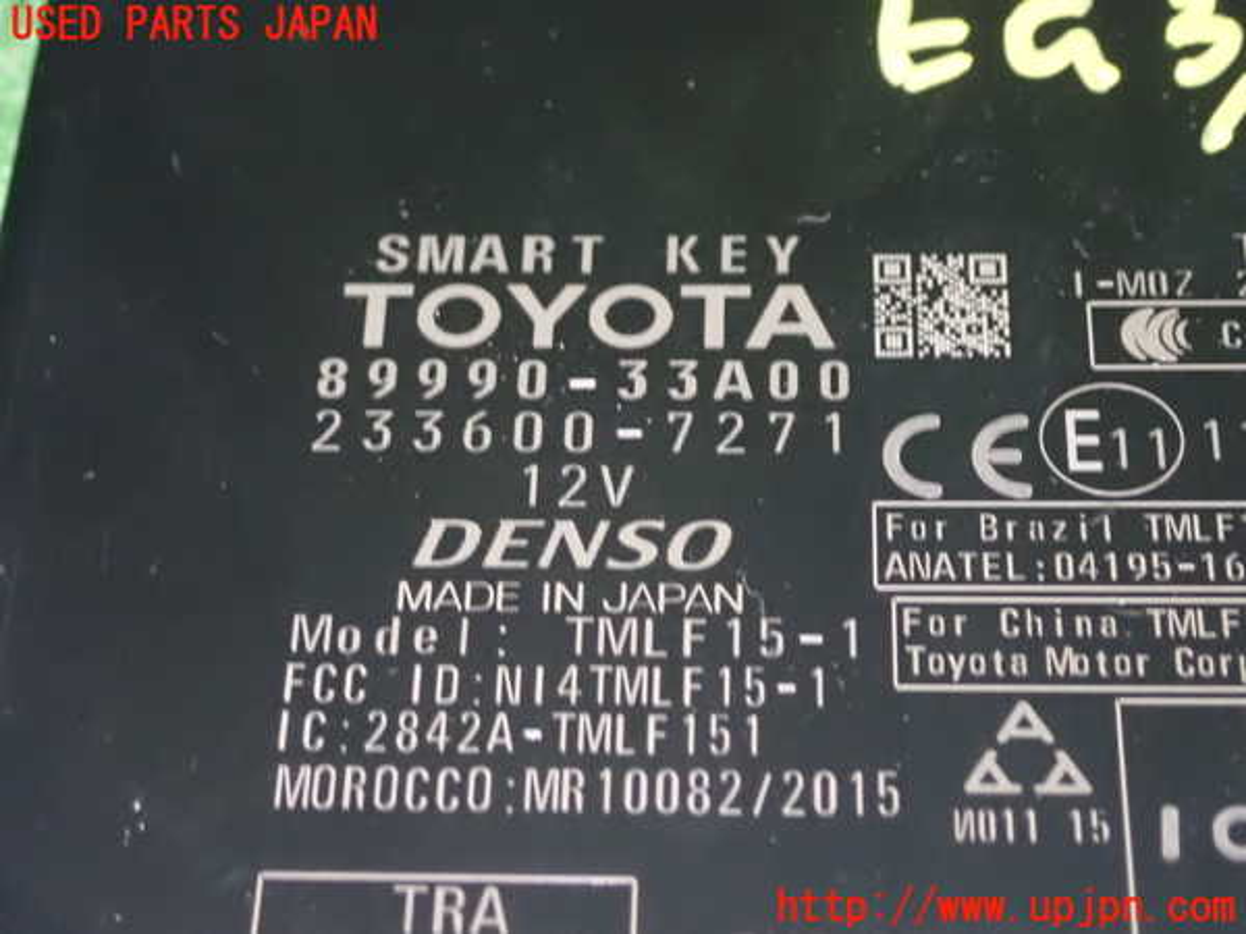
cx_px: 623
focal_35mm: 88
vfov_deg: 16.8
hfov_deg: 22.3
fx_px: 3168
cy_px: 467
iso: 1600
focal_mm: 15.66
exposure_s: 1/10
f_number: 4.5
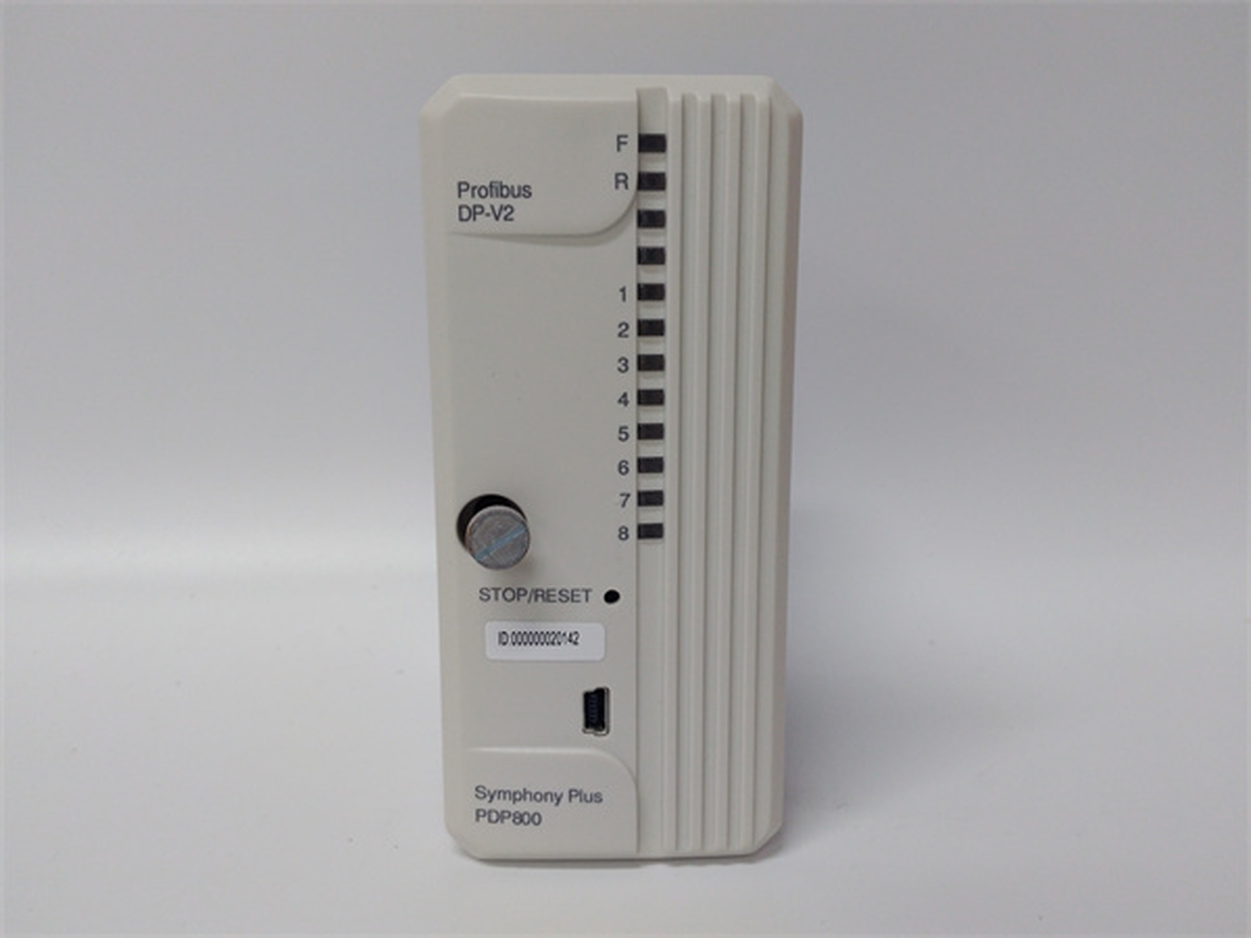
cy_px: 469
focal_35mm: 27
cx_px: 626
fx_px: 976
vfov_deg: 51.4
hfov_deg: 65.3
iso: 139
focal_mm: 3.79
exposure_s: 1/33
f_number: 2
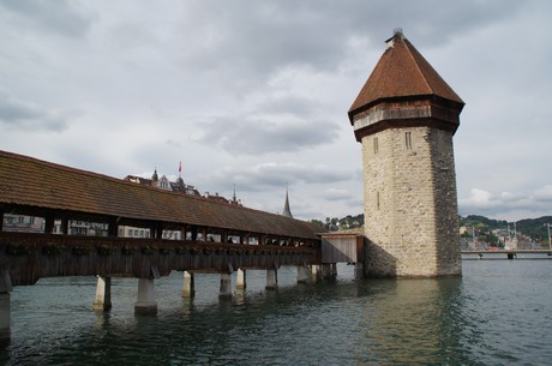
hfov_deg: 67.5
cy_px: 183
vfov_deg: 47.8
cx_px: 276
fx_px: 413
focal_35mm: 27
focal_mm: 18
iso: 100
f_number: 7.1
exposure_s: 1/250
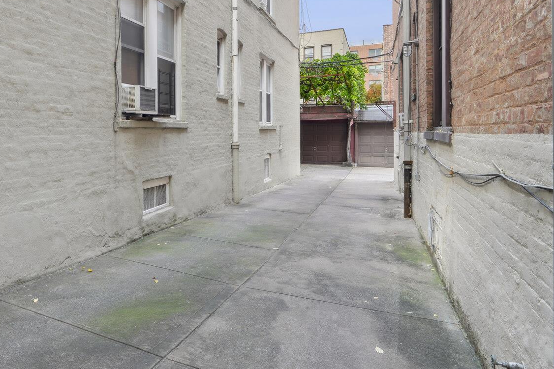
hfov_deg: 62.0
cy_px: 124
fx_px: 416
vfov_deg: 47.2
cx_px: 114
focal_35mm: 27
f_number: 11
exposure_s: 1/5
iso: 100
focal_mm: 16
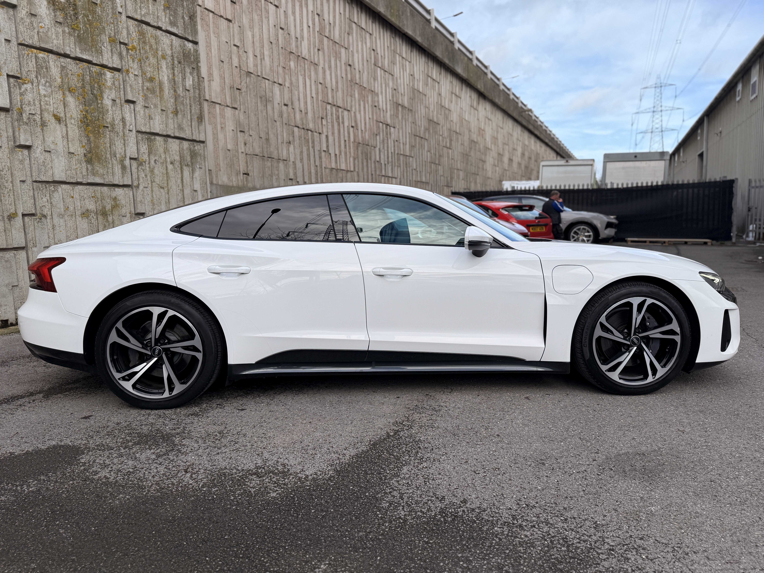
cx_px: 382
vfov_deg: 56.8
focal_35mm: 24
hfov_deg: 71.6
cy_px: 286
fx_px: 530
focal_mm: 6.76
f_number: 1.78
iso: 80
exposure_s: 1/1770
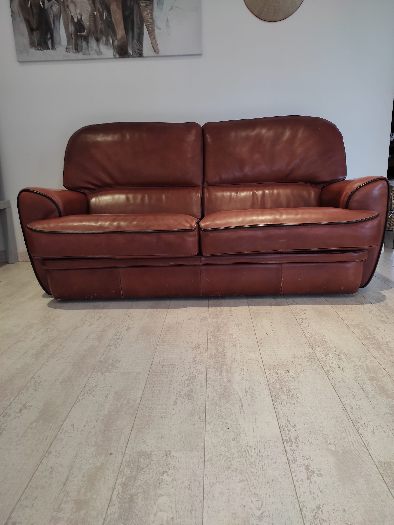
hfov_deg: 53.1
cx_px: 197
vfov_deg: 67.3
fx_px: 395
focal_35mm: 26
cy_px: 262
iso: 275
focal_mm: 4.74
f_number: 1.79
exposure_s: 1/33
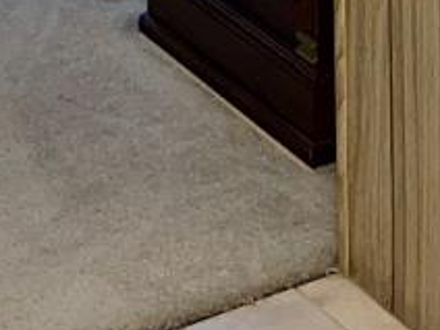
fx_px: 2250
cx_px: 554
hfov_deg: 10.9
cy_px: -715
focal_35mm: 177
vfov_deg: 7.3
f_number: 1.6
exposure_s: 1/30
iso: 40
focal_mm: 5.1
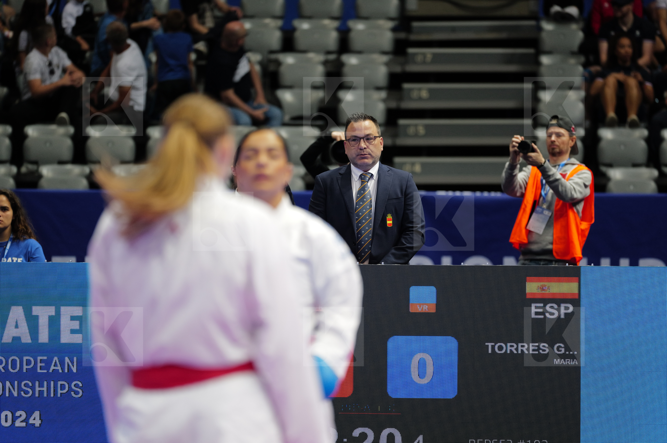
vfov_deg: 6.8
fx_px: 3699
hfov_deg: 10.3
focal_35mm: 200
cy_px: 222
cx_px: 334
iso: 2500
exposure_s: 1/1000
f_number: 2.8
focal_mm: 200
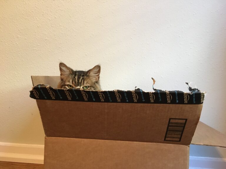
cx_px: 113
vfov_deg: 48.2
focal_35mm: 29
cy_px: 84
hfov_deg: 61.7
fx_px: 189
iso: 200
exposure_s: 1/24
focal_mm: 4.15
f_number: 2.2
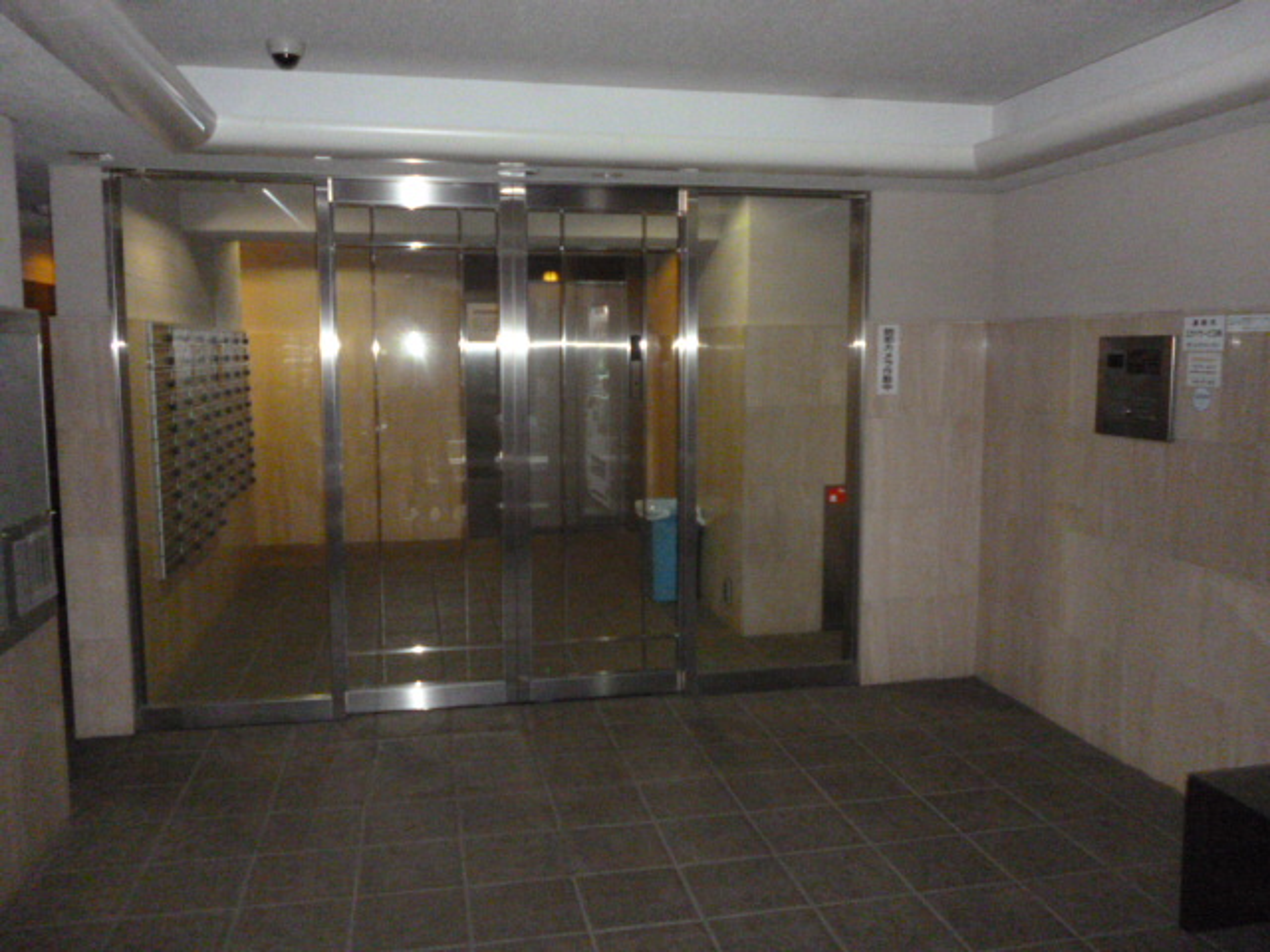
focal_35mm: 28
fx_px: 1027
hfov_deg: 63.4
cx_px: 635
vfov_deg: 49.7
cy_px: 476
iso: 1000
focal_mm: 5
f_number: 3.1
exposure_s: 1/125
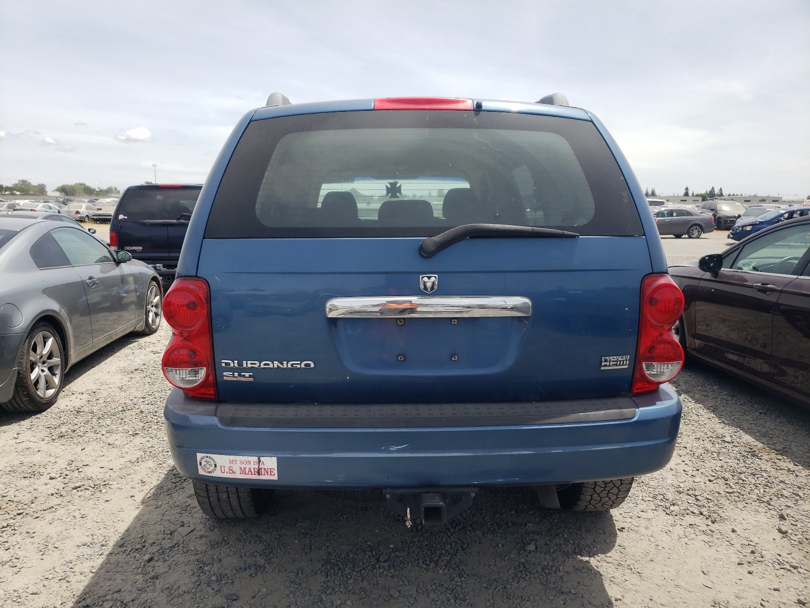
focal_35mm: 26
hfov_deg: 67.3
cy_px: 304
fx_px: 608
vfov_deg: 53.1
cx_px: 405
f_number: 1.5
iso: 50
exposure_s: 1/2500
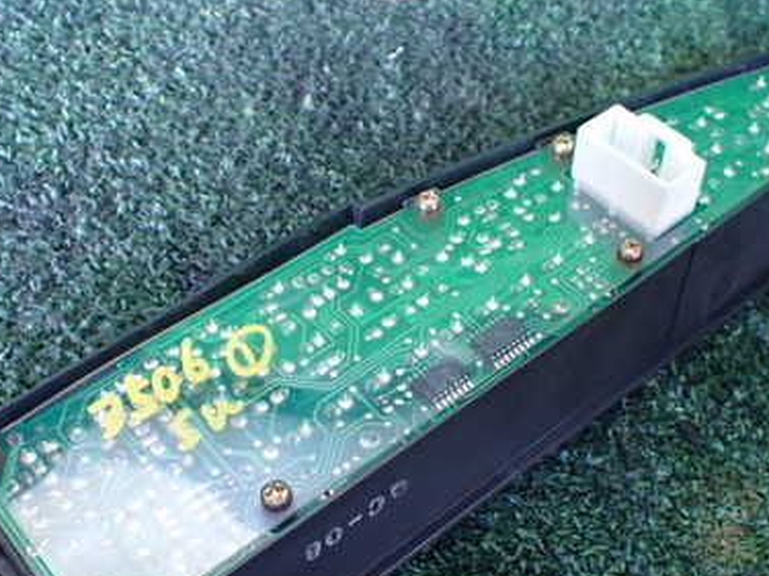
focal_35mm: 48
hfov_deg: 39.6
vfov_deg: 30.1
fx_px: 1066
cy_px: 377
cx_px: 420
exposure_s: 1/30
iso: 800
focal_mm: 5.4
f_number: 2.3
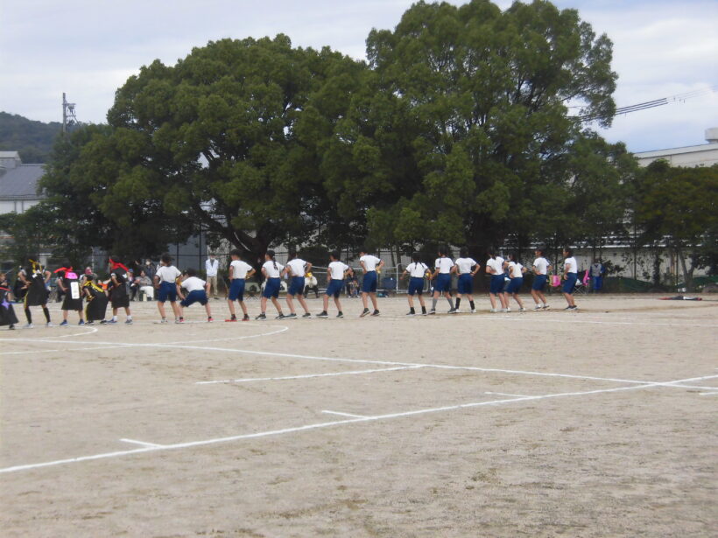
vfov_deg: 21.6
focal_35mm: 68
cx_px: 359
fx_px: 1410
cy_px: 269
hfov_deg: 28.6
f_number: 4.4
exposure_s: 1/640
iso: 100
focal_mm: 12.14
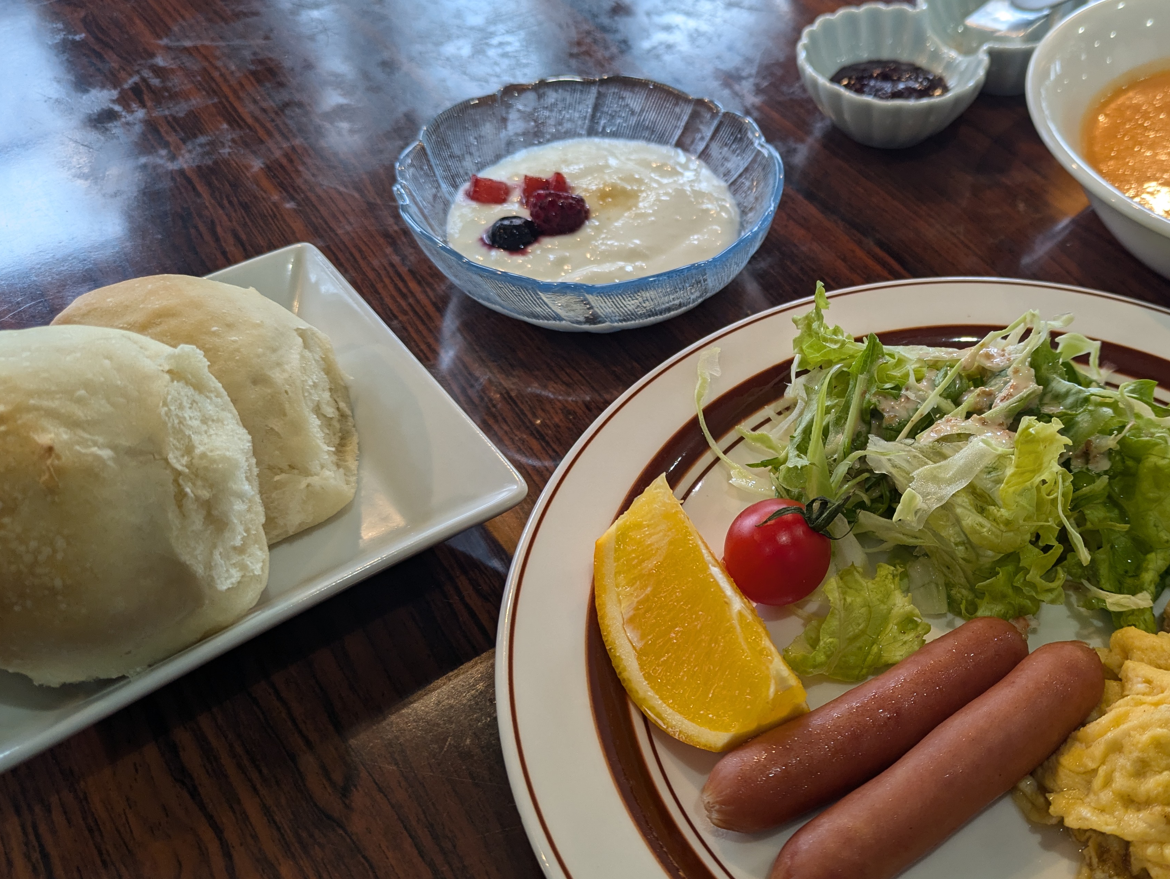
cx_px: 792
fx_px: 1150
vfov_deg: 41.8
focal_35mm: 34
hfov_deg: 52.8
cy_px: 477
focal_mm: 5.43
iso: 149
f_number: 1.89
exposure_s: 1/50
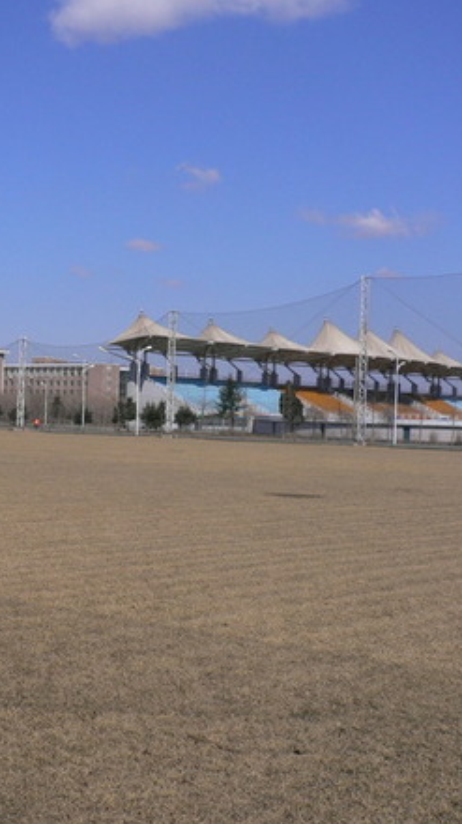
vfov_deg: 39.9
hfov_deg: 21.8
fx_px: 1134
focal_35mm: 52
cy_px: 418
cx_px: -43
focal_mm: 5.8
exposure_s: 1/640
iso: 80
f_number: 5.6
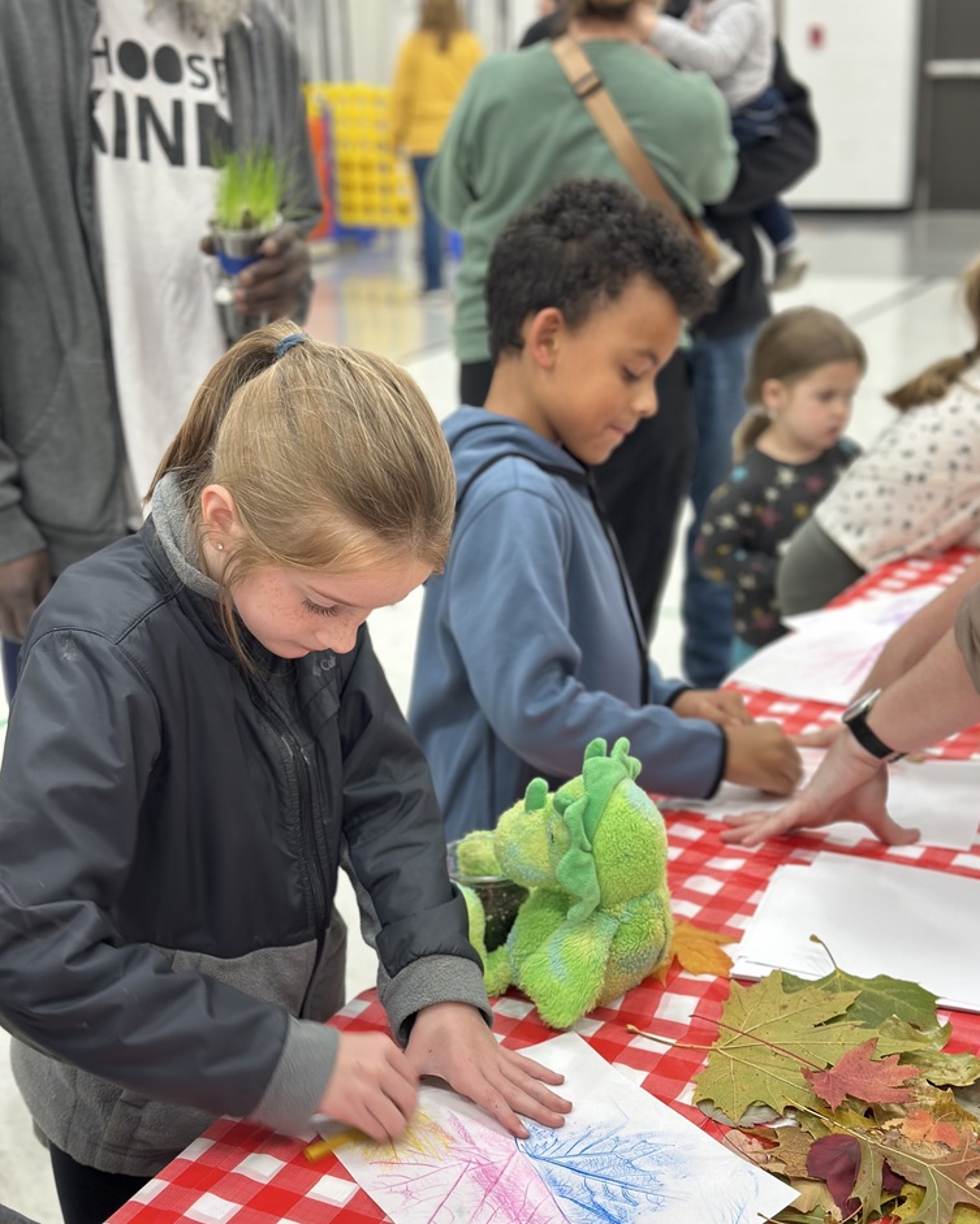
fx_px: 1849
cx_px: 498
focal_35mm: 51
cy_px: 641
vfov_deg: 36.6
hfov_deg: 29.7
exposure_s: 1/60
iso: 125
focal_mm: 6.86
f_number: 1.78
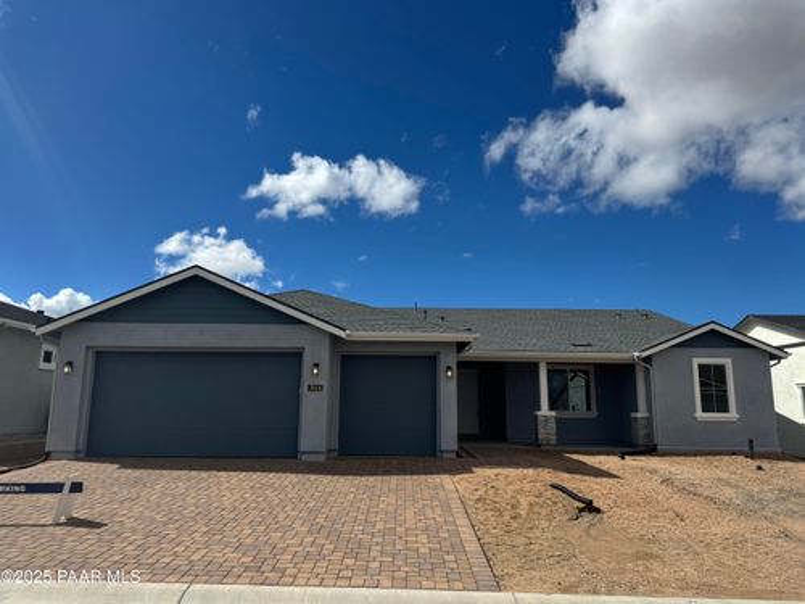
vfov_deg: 56.8
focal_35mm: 24
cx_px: 402
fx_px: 558
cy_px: 302
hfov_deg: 71.6
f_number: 1.78
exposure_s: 1/7937
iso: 80
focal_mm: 6.76
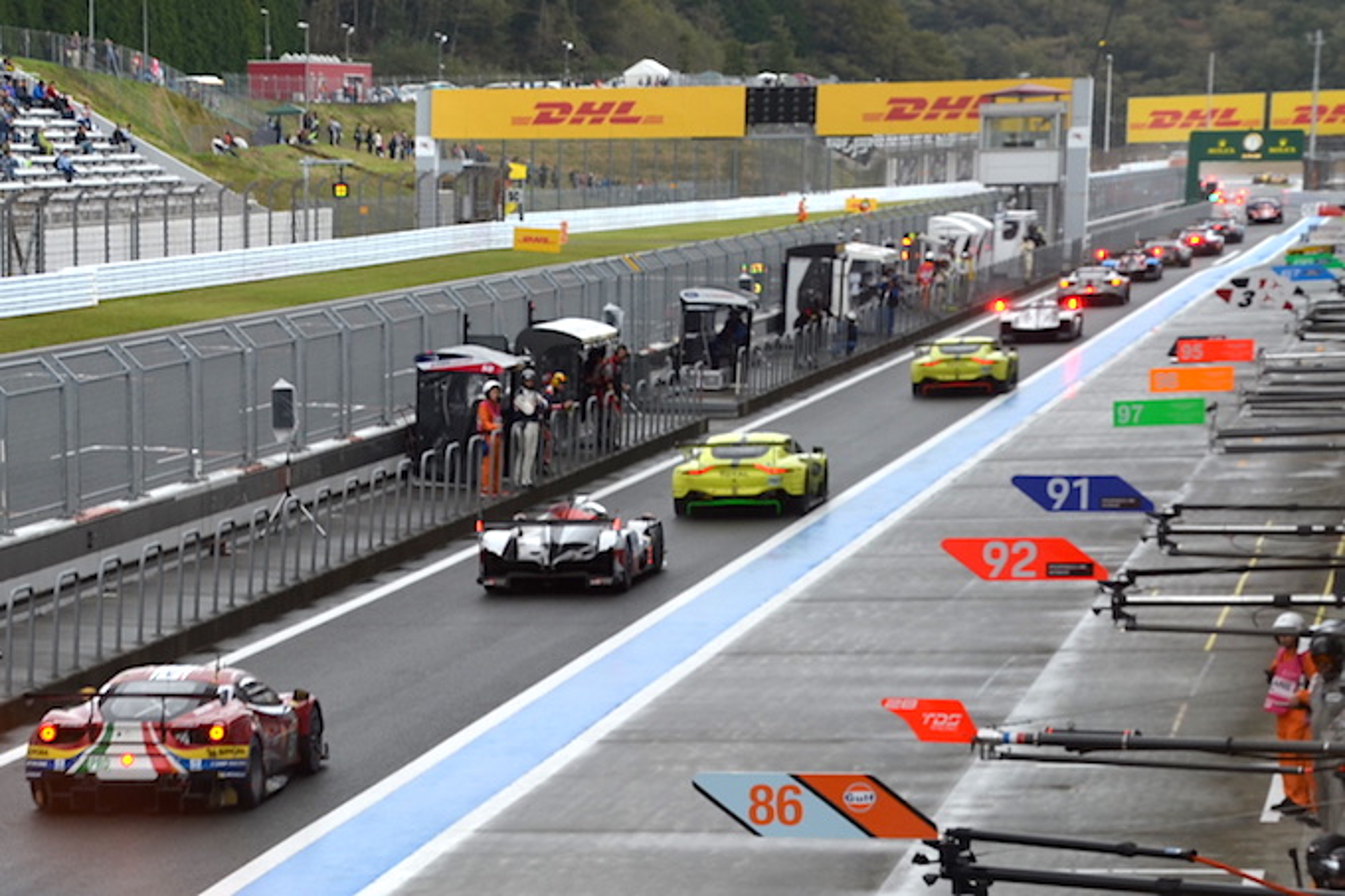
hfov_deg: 22.6
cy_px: 448
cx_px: 672
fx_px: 3361
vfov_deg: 15.2
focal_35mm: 90
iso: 200
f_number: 7.1
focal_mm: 60
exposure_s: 1/200
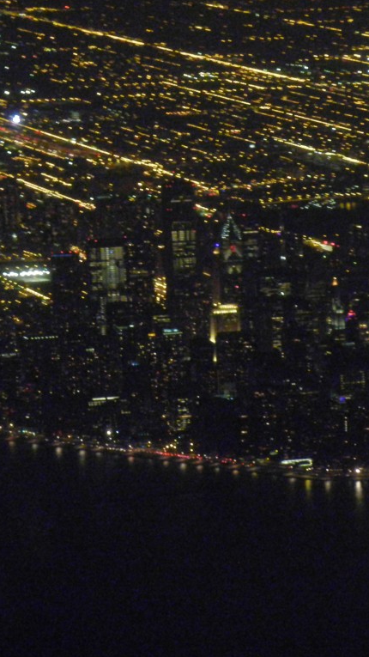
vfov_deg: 6.5
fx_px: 5813
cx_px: 271
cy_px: 329
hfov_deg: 3.6
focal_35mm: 334
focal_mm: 41.2
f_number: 4.8
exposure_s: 1/15
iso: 560
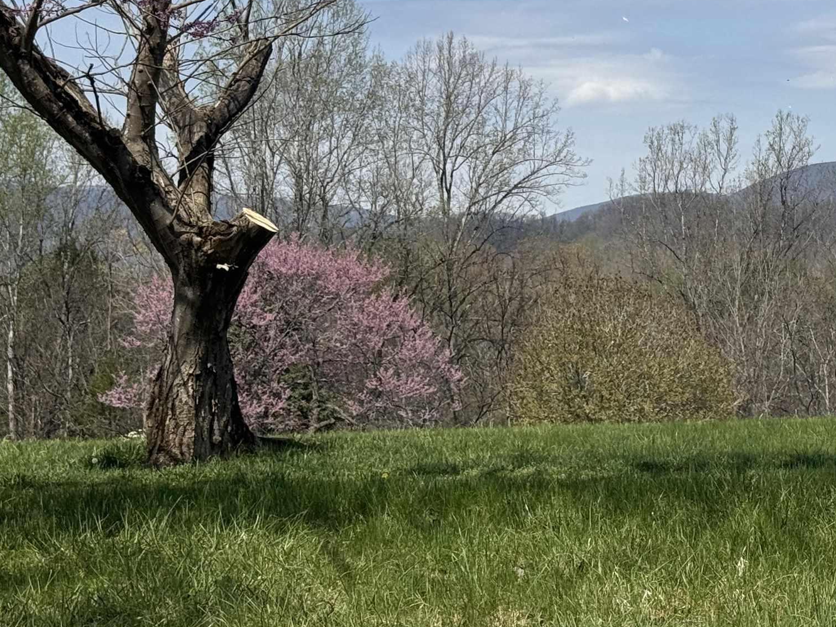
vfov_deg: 15.0
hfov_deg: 19.7
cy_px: 135
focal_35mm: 98
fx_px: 2366
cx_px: 719
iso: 64
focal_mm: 6.76
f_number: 1.78
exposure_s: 1/6410
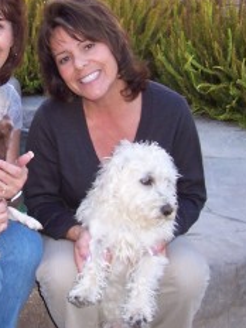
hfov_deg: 22.0
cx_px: 52
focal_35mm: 66
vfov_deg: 29.4
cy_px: 141
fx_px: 625
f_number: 2.7
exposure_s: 1/90
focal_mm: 5.6
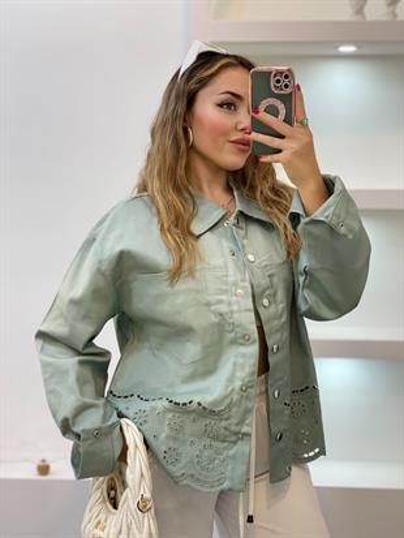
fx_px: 809
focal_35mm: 52
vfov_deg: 36.8
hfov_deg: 28.0
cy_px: 269
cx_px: 202
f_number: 2
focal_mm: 6
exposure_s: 1/100
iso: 100
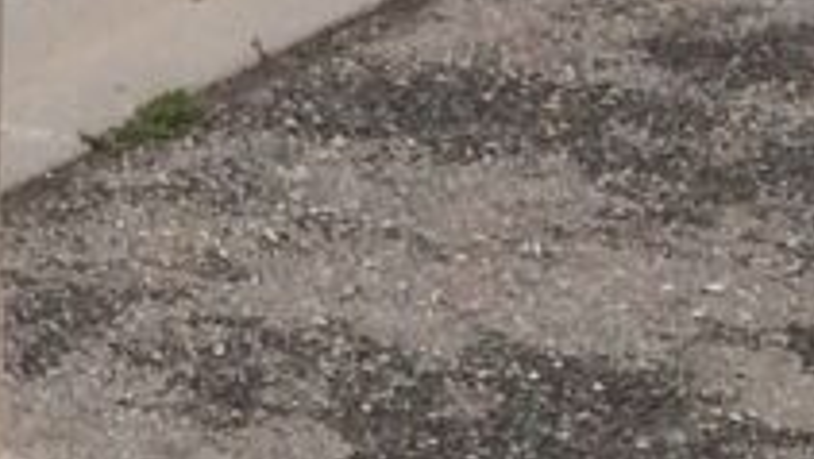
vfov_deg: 4.8
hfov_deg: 7.5
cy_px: -806
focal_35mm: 244
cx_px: -1805
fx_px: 5270
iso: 32
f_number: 2.2
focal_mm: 4.15
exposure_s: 1/2740
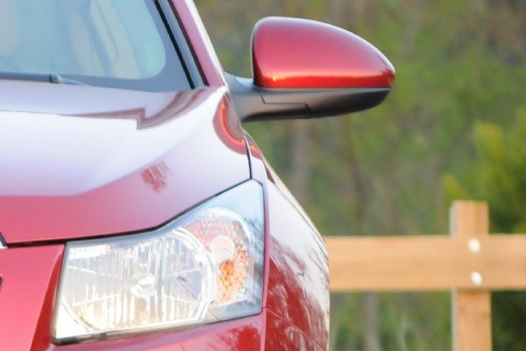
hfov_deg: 3.6
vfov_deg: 2.4
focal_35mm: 564
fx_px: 8243
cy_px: 272
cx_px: -260
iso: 2000
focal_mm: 116
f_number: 5
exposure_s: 1/250
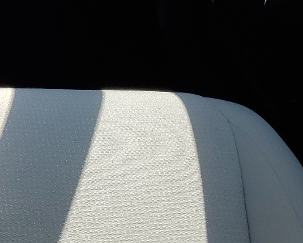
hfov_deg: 18.1
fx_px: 816
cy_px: -5
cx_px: -188
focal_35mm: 91
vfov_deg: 16.5
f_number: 1.5
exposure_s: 1/1111
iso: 50
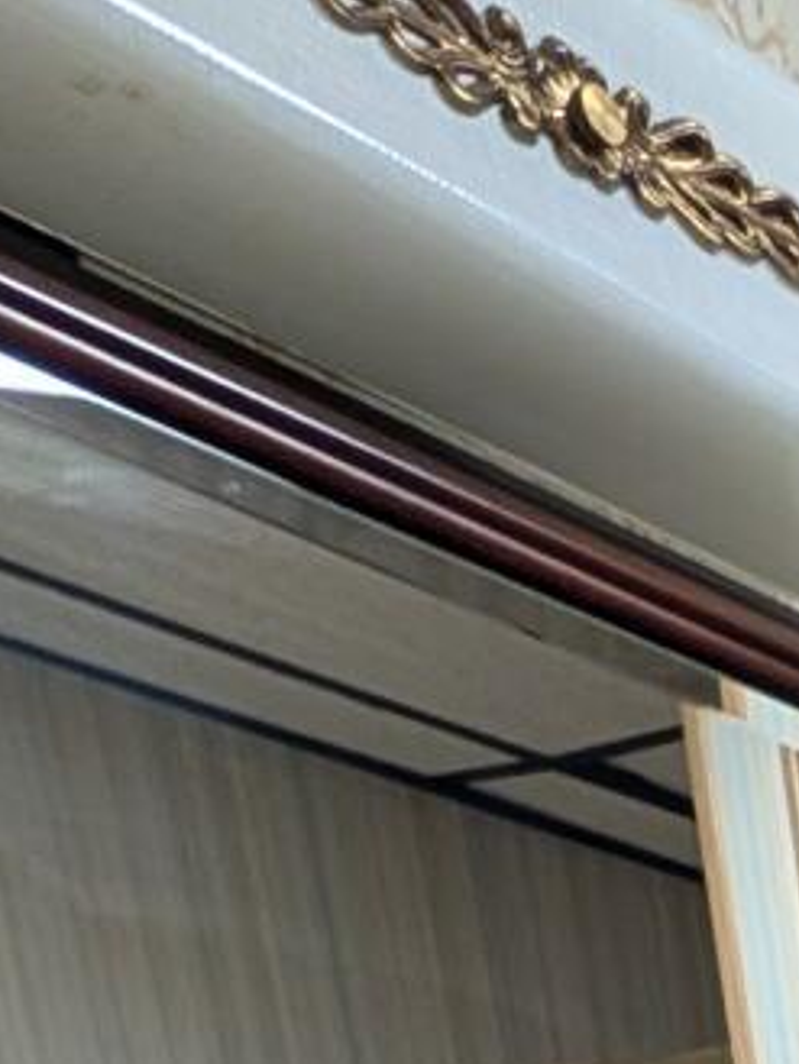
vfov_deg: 15.1
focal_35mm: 73
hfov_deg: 11.9
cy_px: 2558
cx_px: 2302
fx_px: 2245
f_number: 1.7
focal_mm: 2.02
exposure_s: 1/24
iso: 64
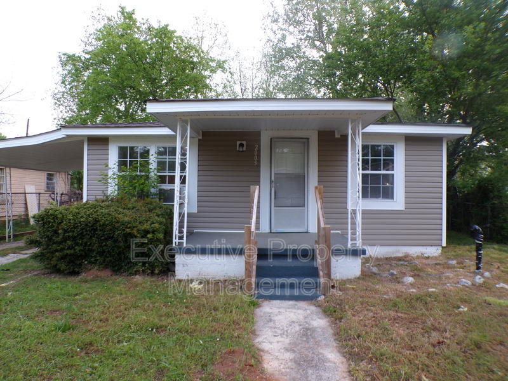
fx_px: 352
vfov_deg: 56.8
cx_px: 254
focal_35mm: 24
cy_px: 190
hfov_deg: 71.6
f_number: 3
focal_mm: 4.3
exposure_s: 1/52
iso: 100
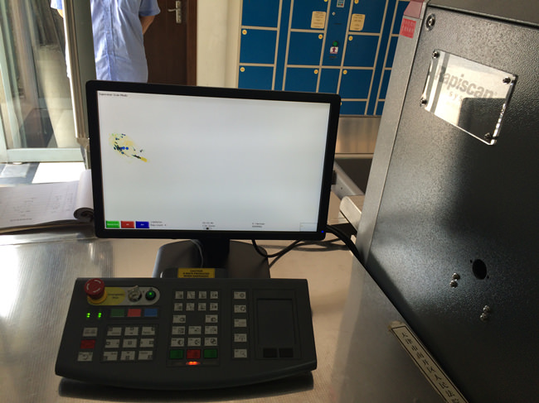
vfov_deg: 48.2
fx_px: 451
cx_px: 270
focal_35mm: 29
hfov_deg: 61.7
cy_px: 202
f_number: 2.2
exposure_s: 1/50
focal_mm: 4.15
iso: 50
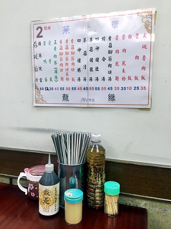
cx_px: 86
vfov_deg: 61.7
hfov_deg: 48.2
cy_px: 114
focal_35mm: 29
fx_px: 191
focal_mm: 4.15
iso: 40
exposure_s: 1/30
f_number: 2.2
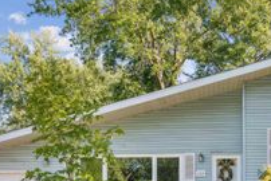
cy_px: 180
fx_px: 354
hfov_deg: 40.2
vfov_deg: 27.1
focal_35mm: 47
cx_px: 216
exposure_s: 1/250
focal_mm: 19
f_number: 9
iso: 800
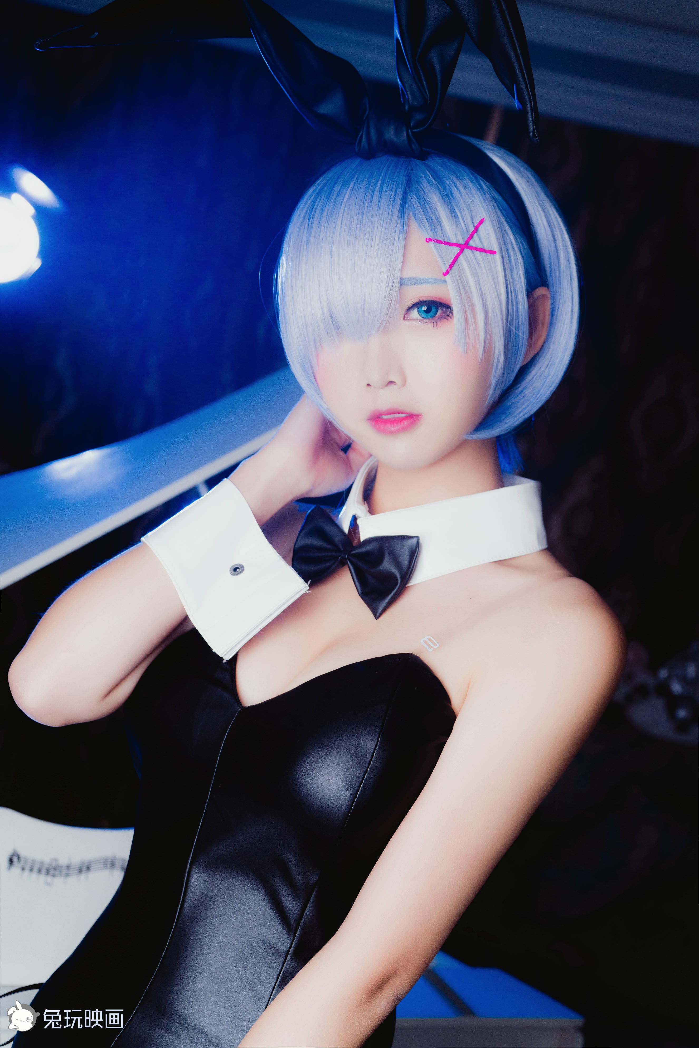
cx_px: 350
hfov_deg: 27.0
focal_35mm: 50
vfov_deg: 39.6
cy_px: 524
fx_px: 1456
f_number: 6.3
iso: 800
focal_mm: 50
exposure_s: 1/80
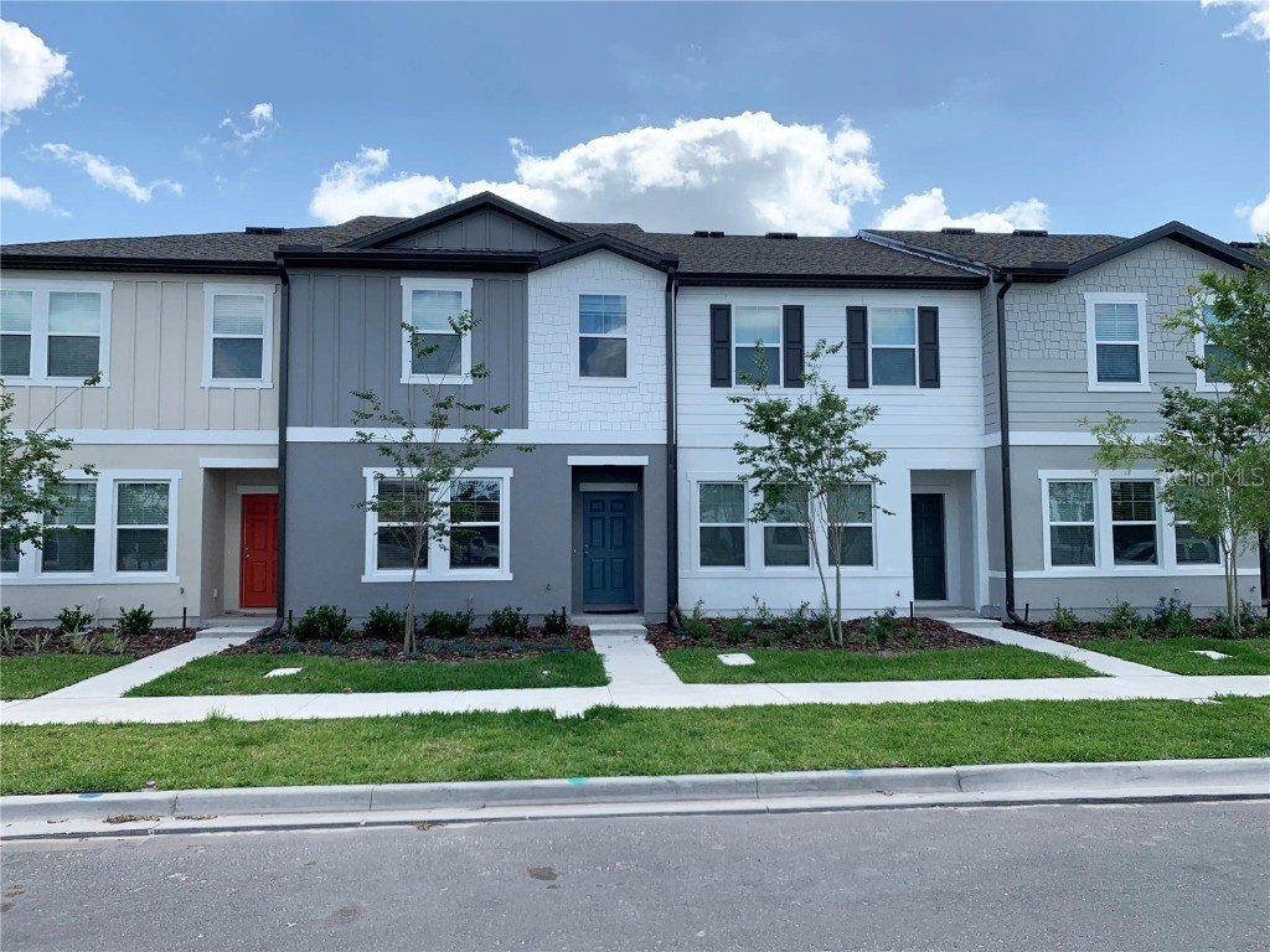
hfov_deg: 67.3
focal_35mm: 26
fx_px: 954
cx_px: 635
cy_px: 476
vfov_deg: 53.1
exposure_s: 1/2160
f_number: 1.8
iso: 25
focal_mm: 4.25
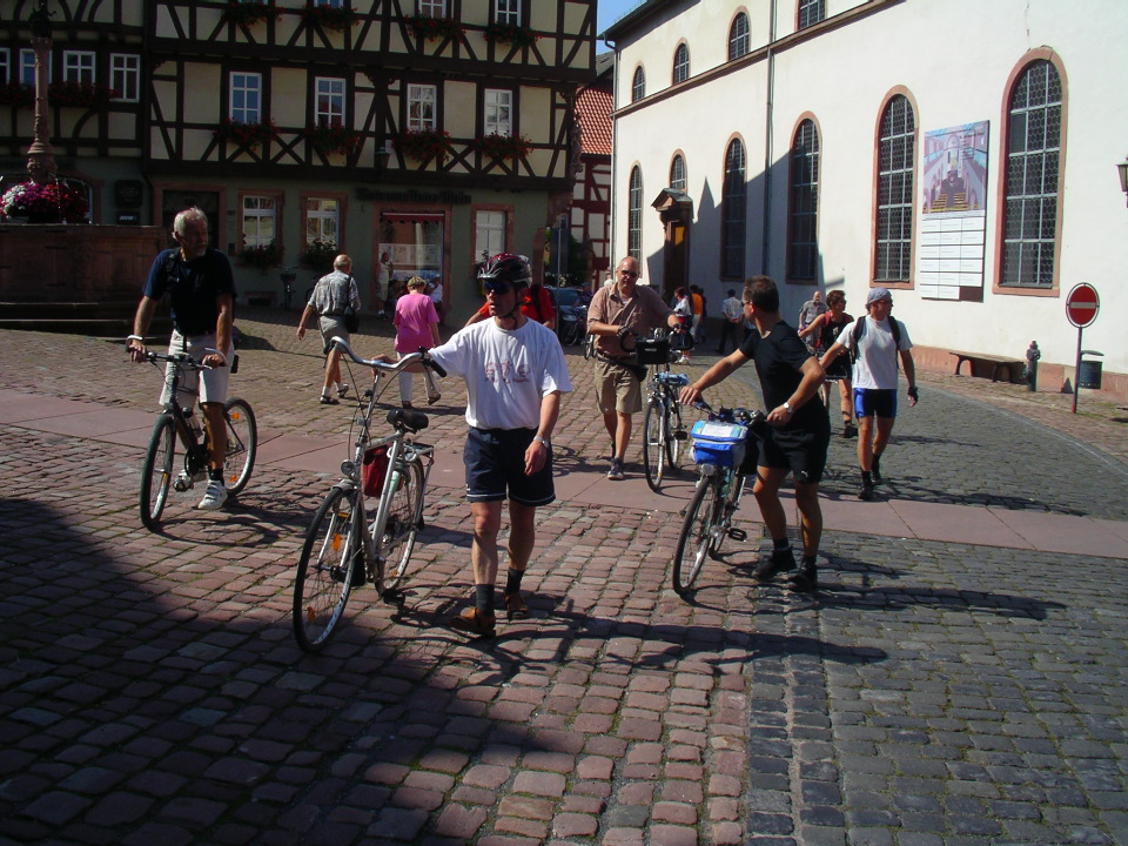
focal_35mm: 37
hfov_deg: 50.1
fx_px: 1206
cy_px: 423
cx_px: 564
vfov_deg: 38.7
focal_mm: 5.7
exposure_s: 1/200
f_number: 6.9
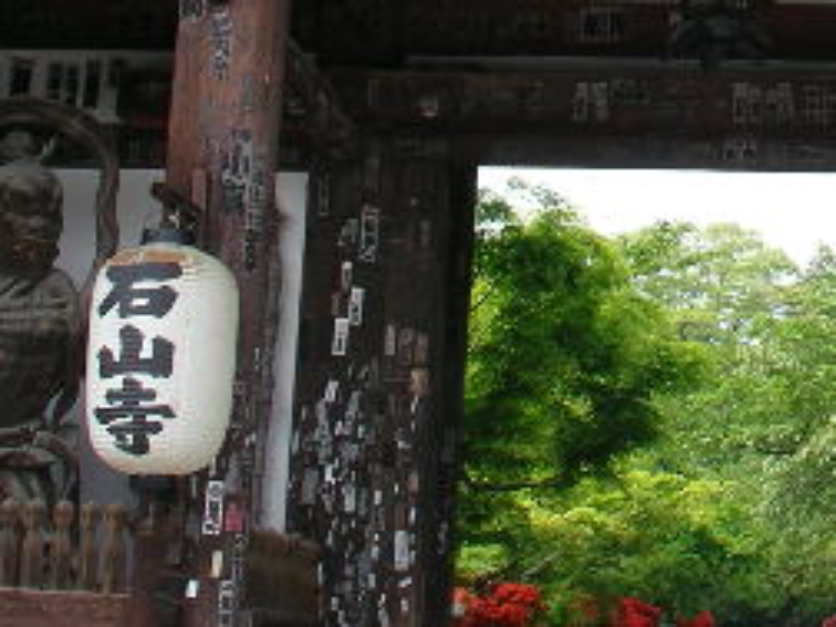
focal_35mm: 94
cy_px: 186
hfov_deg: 20.6
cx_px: 677
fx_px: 2270
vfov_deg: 15.7
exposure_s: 1/160
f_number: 2.8
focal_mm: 5.7
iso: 50
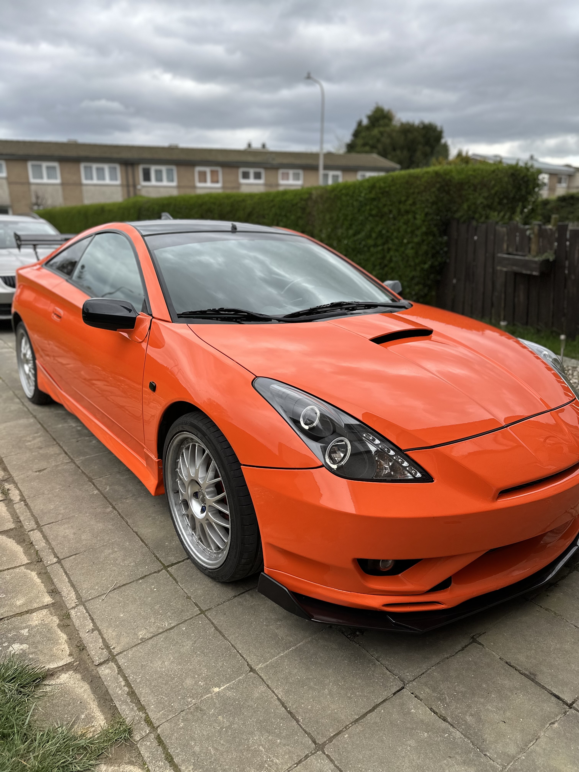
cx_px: 290
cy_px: 386
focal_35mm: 24
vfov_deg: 71.6
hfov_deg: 56.8
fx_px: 535
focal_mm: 6.86
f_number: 1.78
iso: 80
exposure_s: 1/816
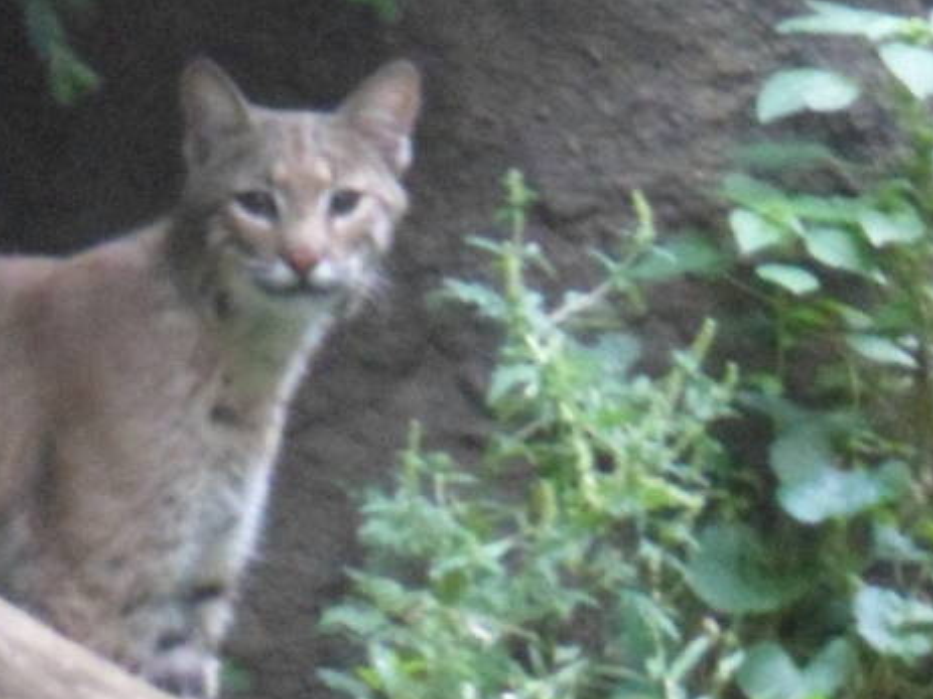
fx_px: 12099
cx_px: 8
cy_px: 673
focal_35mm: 449
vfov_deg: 3.3
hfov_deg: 4.4
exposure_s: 1/20
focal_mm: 22.5
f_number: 5.4
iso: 640
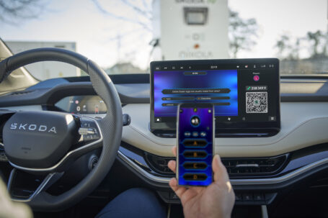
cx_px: 164
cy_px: 109
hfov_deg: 54.5
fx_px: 319
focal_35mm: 35
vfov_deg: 37.8
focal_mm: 35
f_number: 2.8
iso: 100
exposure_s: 1/200
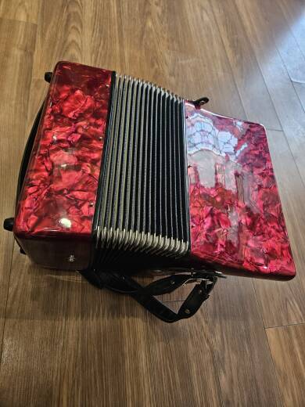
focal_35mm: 23
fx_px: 270
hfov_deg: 58.9
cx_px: 152
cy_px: 204
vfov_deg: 73.9
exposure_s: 1/120
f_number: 1.8
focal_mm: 5.4
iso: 160
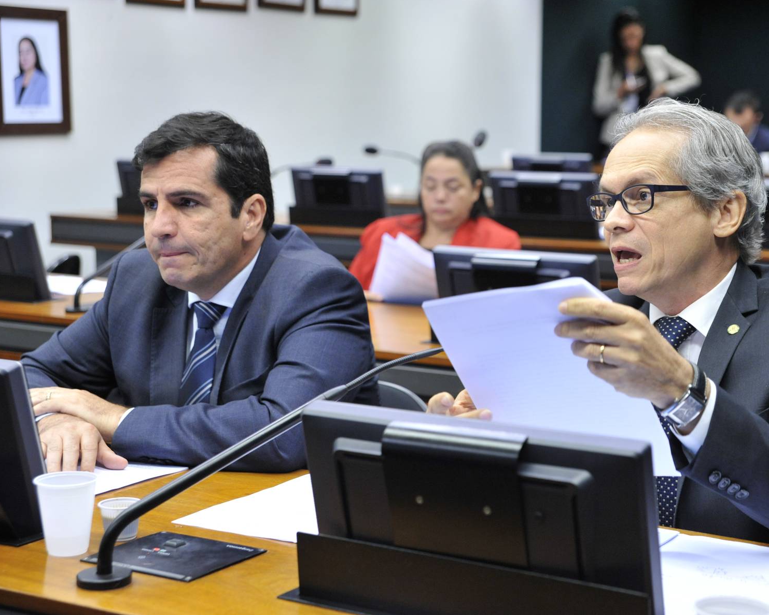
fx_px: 1685
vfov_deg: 20.7
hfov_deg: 25.7
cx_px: 456
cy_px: 308
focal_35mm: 74
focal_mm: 65
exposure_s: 1/250
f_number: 4.5
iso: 2500
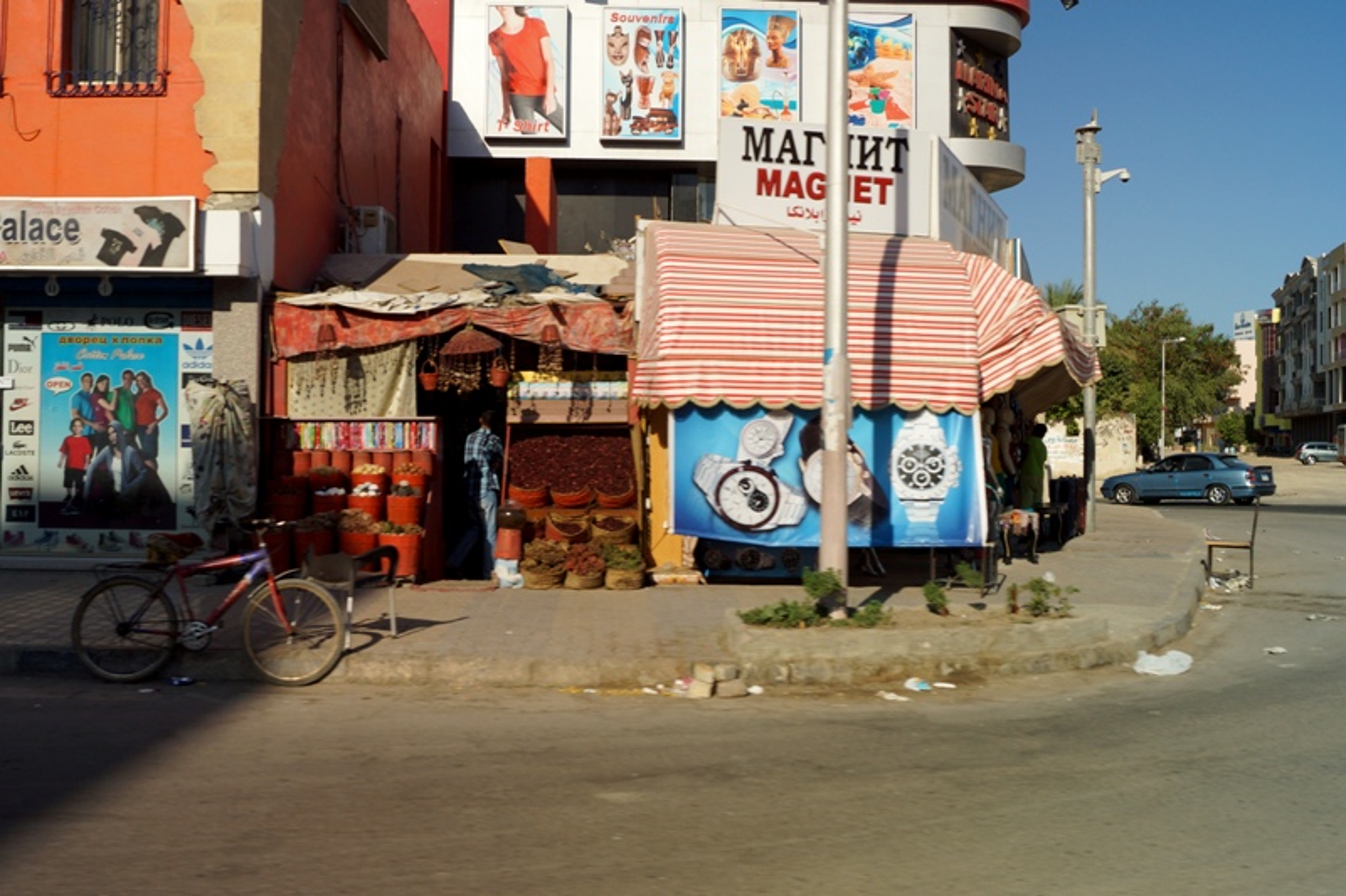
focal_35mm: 27
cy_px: 448
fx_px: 1009
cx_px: 673
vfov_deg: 47.9
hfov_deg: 67.4
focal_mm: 18
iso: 100
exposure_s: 1/250
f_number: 8
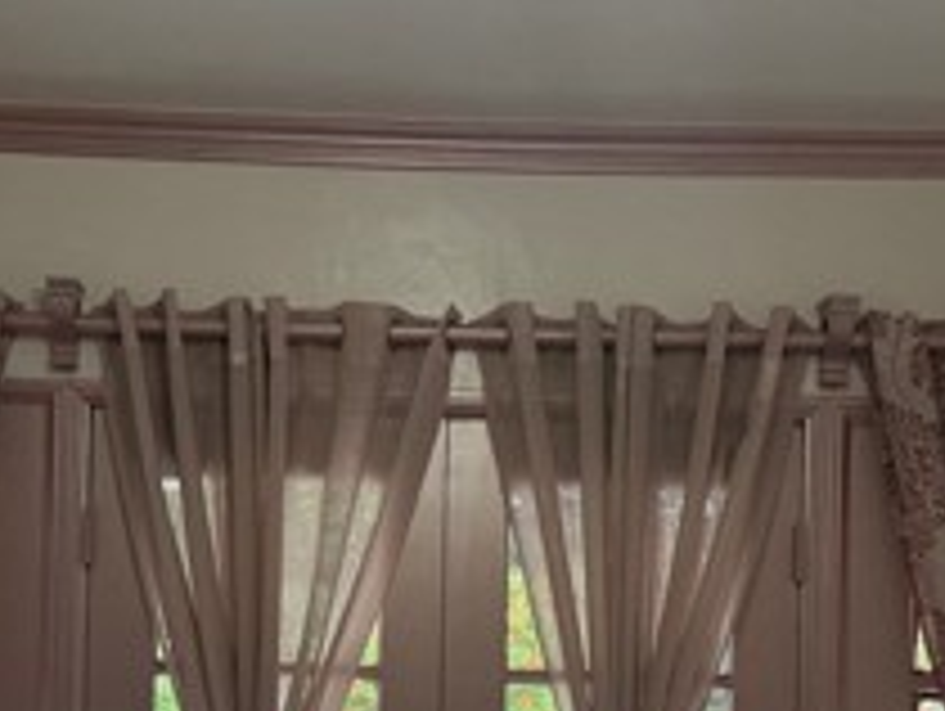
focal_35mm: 73
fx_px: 1995
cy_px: 706
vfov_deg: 19.6
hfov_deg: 26.6
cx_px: 414
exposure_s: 1/224
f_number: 1.78
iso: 200
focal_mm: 6.76
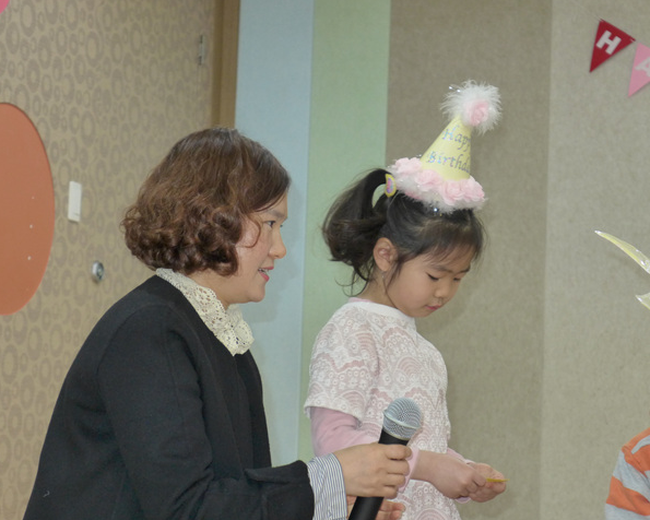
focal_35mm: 84
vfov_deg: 18.3
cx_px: 318
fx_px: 1616
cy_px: 260
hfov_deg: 22.7
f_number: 2.2
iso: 250
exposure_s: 1/125
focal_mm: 15.7
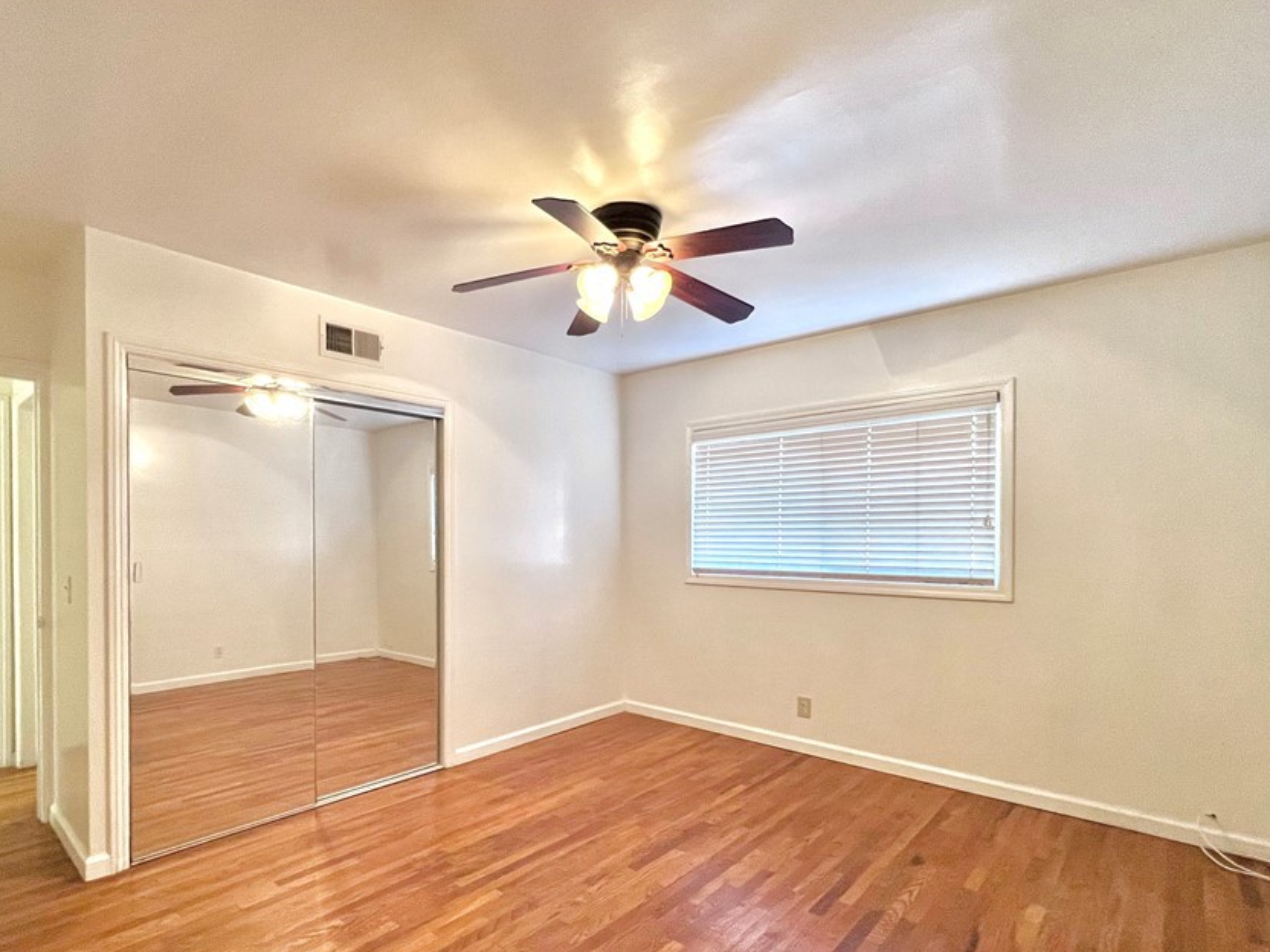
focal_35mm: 16
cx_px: 551
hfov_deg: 94.0
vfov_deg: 77.1
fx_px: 587
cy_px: 578
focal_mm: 1.57
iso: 320
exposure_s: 1/60
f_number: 1.8
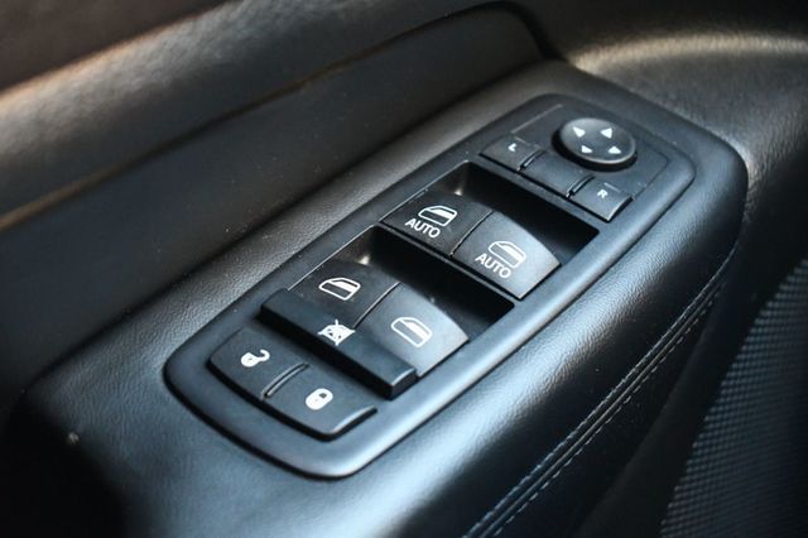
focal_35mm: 75
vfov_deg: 18.2
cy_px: 269
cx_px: 404
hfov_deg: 27.0
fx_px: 1682
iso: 6400
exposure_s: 1/60
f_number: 5.6
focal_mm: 50
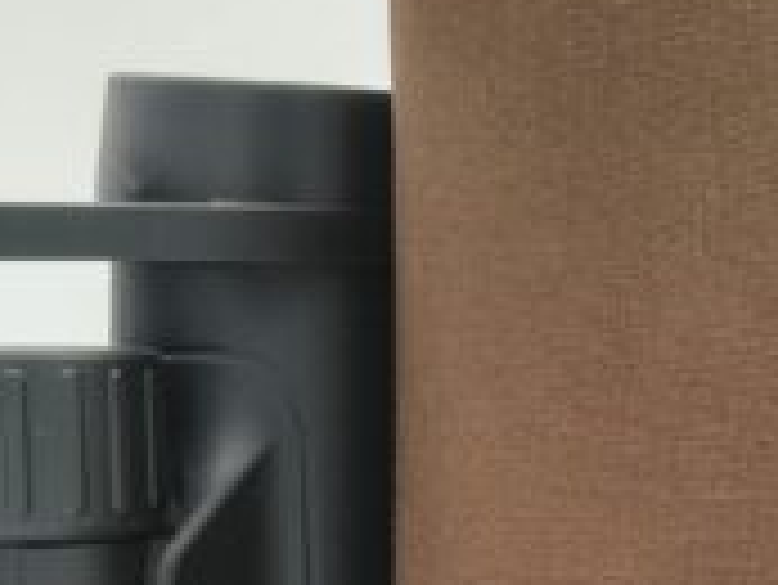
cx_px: 567
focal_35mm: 71
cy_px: 655
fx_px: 1597
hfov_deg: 27.1
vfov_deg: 19.8
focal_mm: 5.56
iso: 100
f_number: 1.8
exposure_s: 1/305
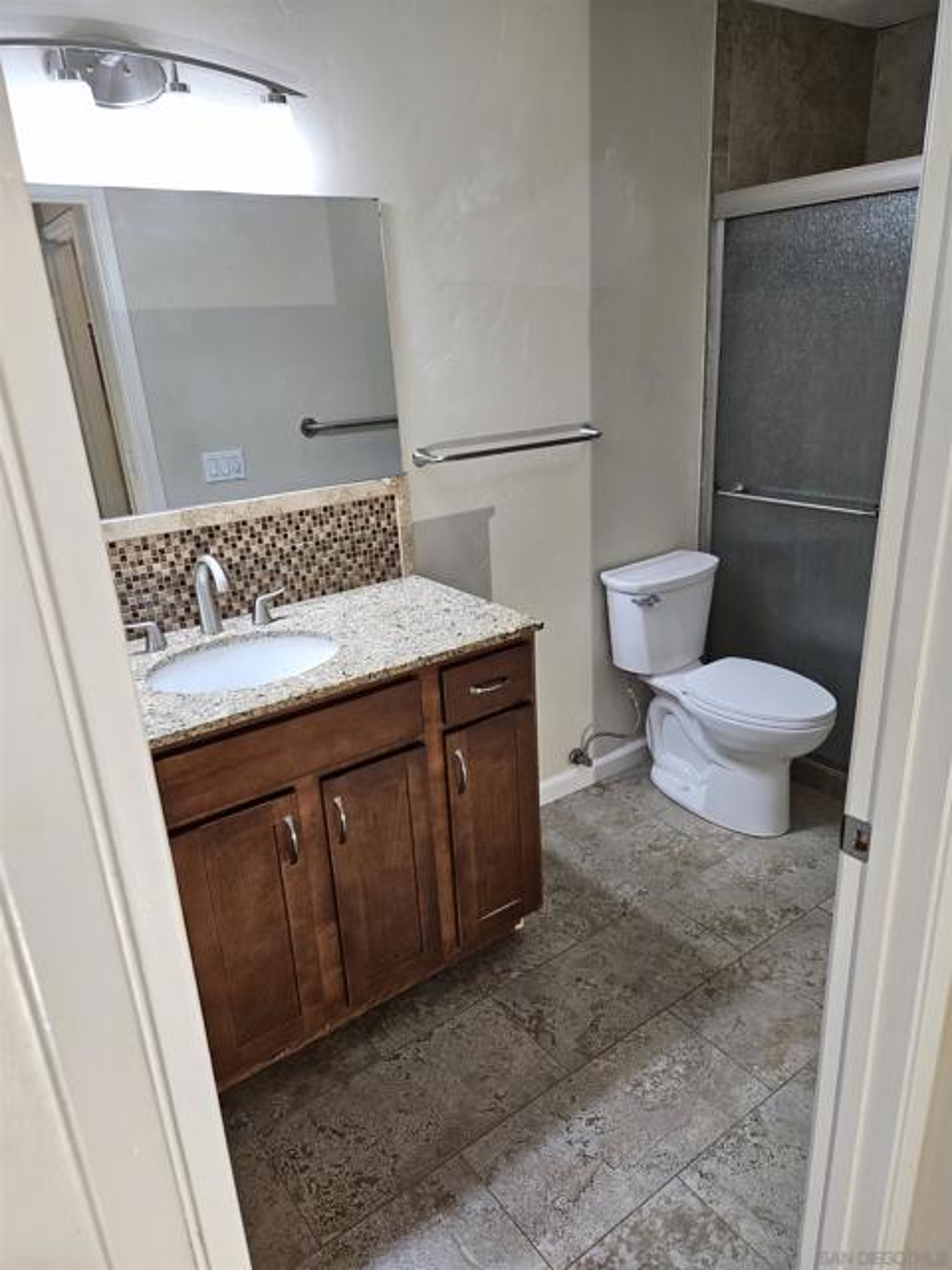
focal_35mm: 23
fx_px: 843
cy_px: 635
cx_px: 476
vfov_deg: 73.9
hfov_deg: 58.9
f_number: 1.8
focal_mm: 5.4
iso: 200
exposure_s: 1/120
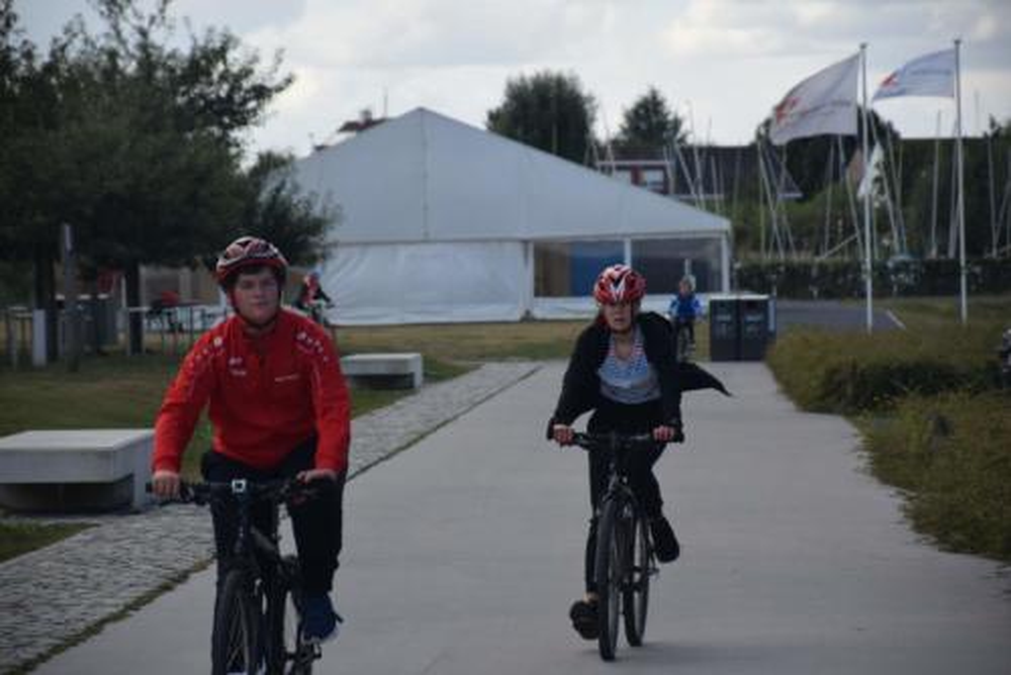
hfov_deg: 9.8
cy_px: 338
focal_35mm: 210
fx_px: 5901
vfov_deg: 6.6
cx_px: 506
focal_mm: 140
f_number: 5.6
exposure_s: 1/640
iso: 200
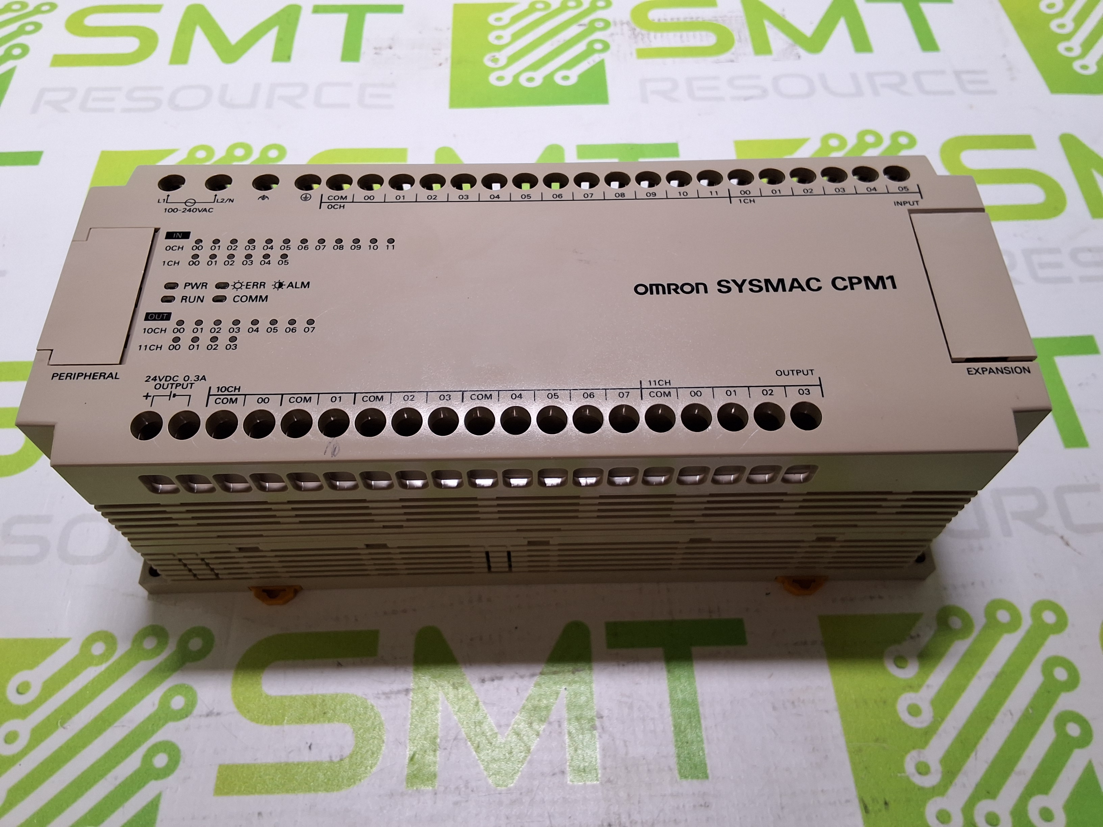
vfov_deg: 49.7
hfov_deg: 63.4
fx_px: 892
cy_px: 414
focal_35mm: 28
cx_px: 552
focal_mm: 2.91
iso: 64
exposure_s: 1/120
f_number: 1.9
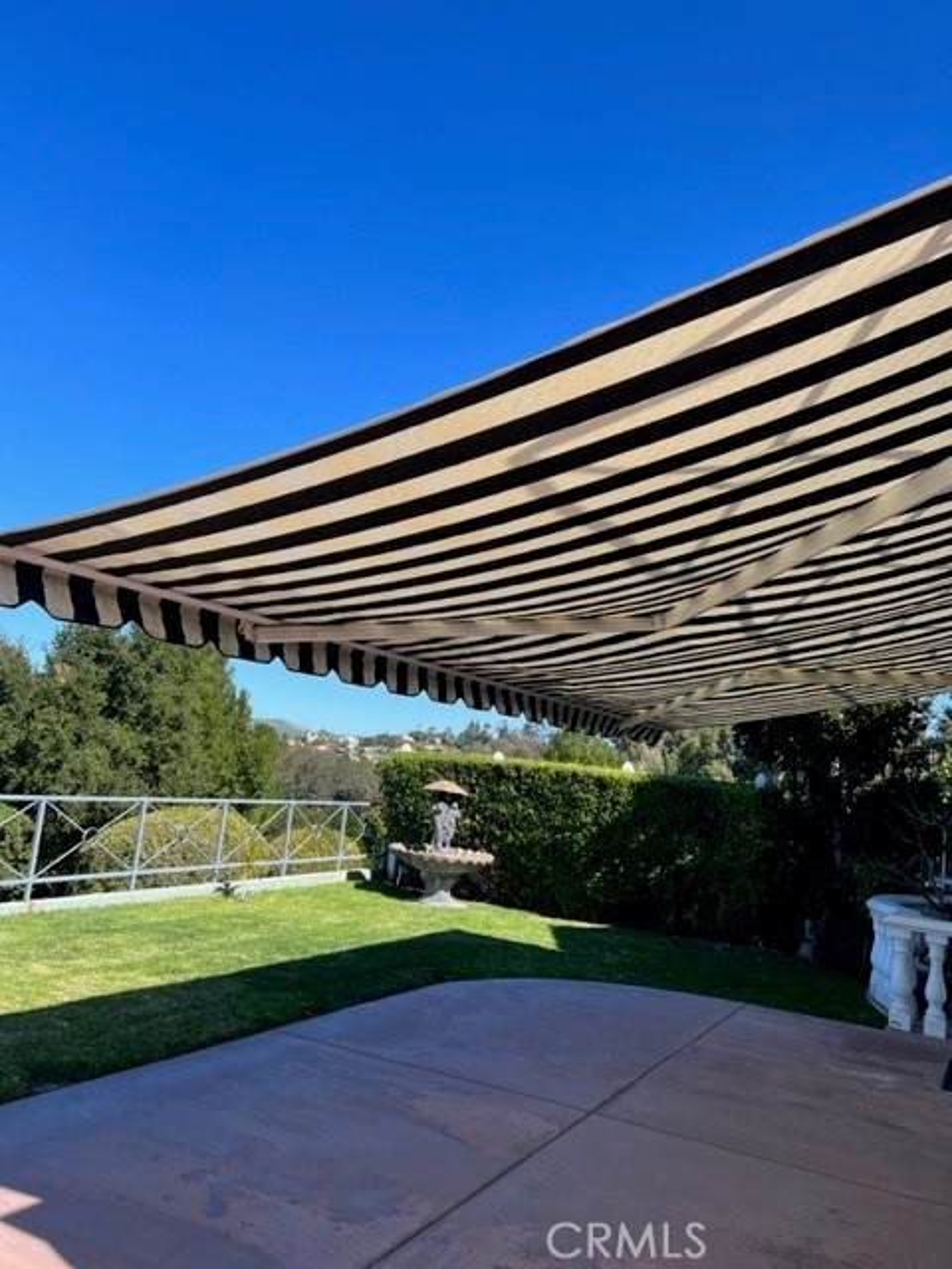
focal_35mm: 26
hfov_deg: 53.1
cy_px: 634
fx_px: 953
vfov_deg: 67.3
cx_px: 476
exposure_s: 1/2123
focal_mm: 5.7
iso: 50
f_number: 1.5
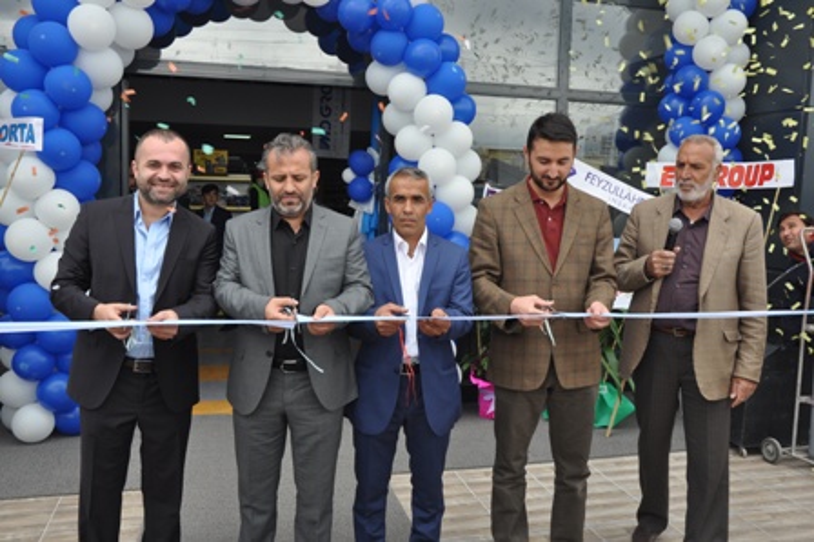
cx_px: 407
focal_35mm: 36
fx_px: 813
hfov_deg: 53.2
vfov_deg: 36.8
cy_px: 271
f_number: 6.3
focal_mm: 24
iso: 200
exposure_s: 1/160
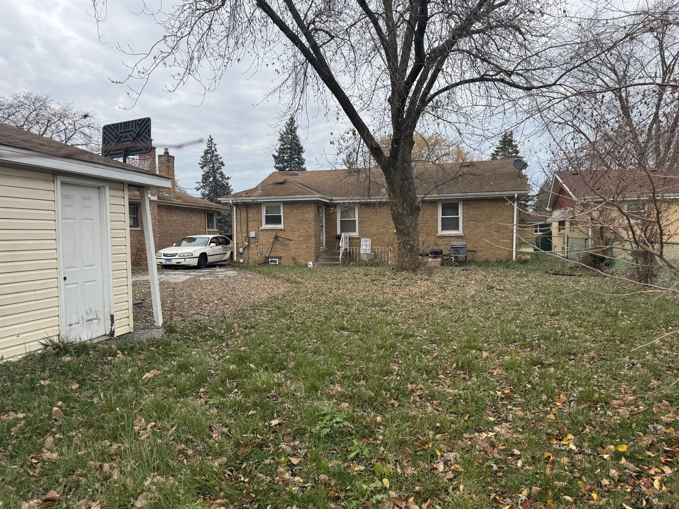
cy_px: 254
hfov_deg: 71.6
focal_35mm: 24
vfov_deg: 56.8
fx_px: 471
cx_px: 340
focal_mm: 6.76
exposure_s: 1/1721
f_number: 1.78
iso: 80
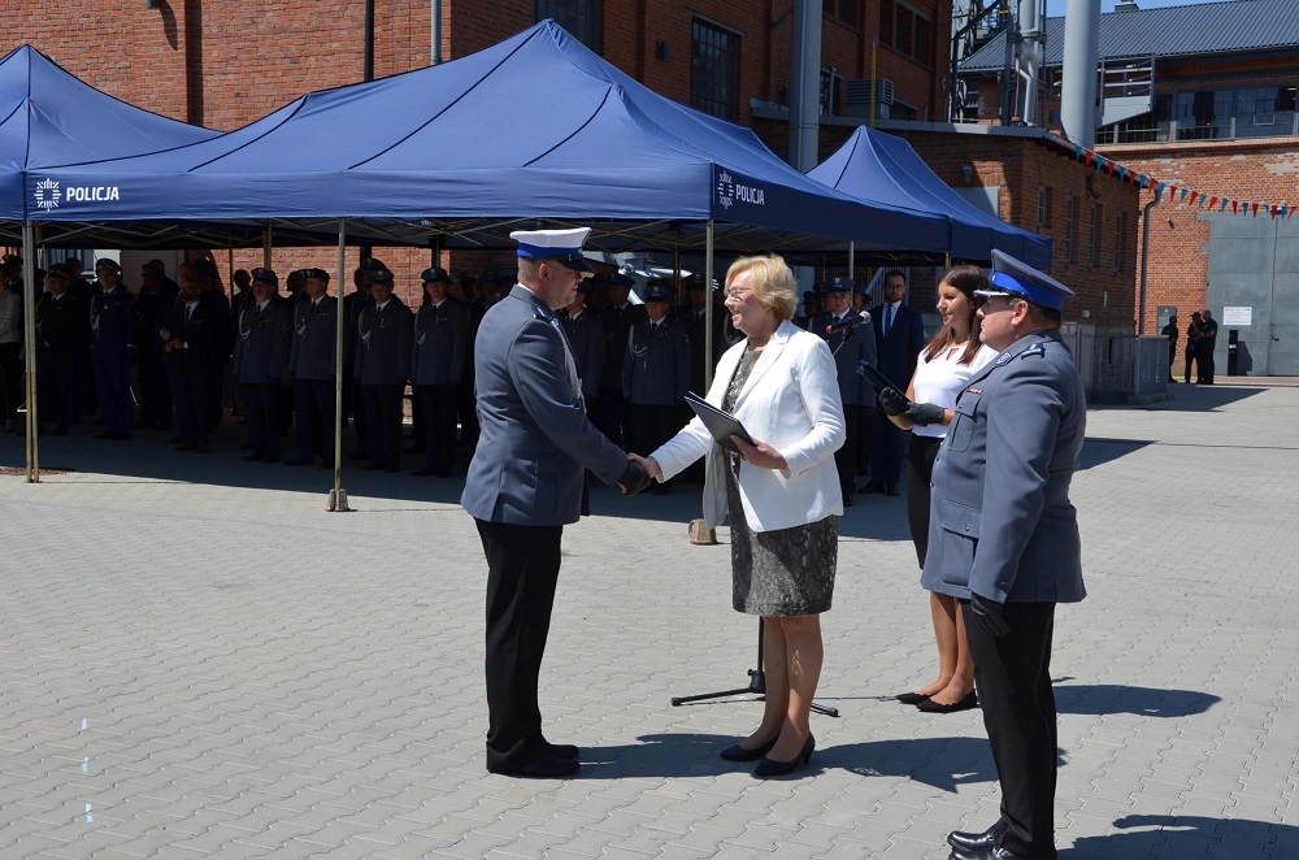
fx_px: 1620
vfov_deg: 29.7
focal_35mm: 45
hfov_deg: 43.7
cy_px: 430
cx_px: 650
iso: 100
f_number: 8
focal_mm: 30
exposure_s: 1/250
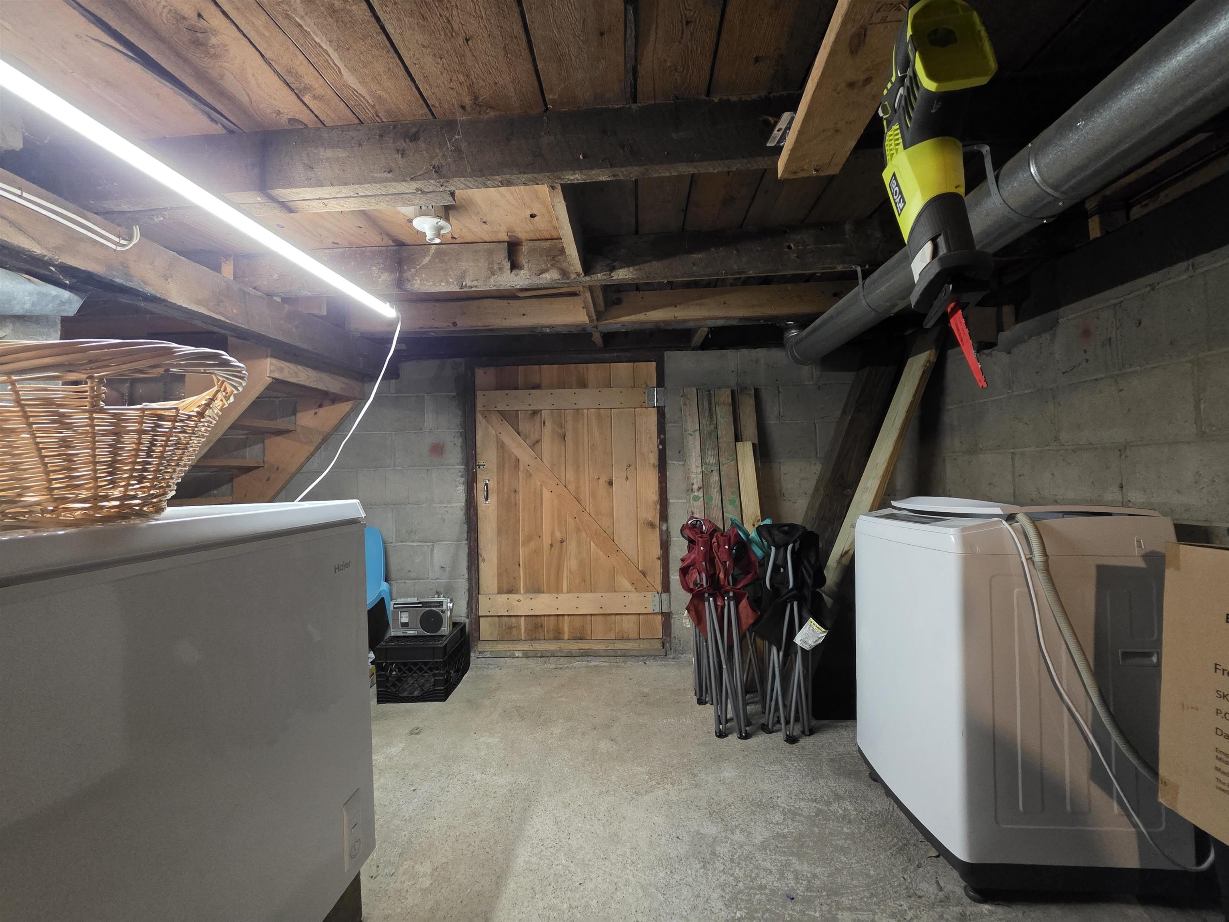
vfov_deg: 89.9
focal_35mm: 13
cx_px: 614
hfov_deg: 106.2
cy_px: 461
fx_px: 462
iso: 1000
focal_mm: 2.2
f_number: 1.9
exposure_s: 1/60
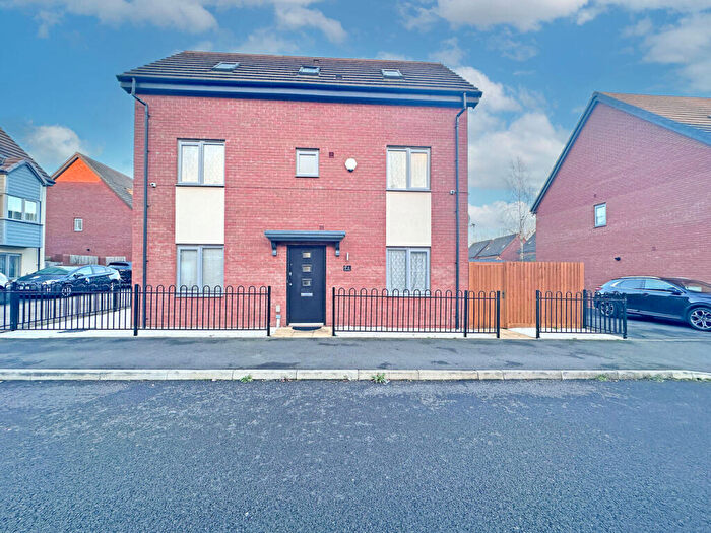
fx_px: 288
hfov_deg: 102.1
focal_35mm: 14
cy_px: 266
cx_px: 356
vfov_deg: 85.7
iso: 100
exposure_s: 1/99
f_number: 2.2
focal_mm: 2.22
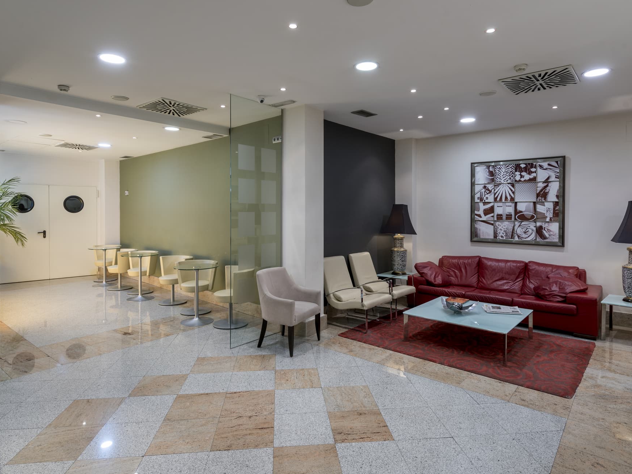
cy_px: 236
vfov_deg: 63.4
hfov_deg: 79.0
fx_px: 383
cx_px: 316
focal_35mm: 21
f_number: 9
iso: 100
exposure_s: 1/3
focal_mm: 19
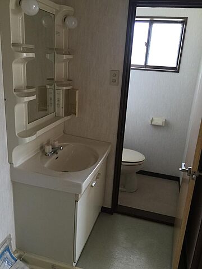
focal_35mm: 29
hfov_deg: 48.2
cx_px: 101
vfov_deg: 61.7
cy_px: 134
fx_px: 226
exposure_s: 1/30
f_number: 2.2
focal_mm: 4.15
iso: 50
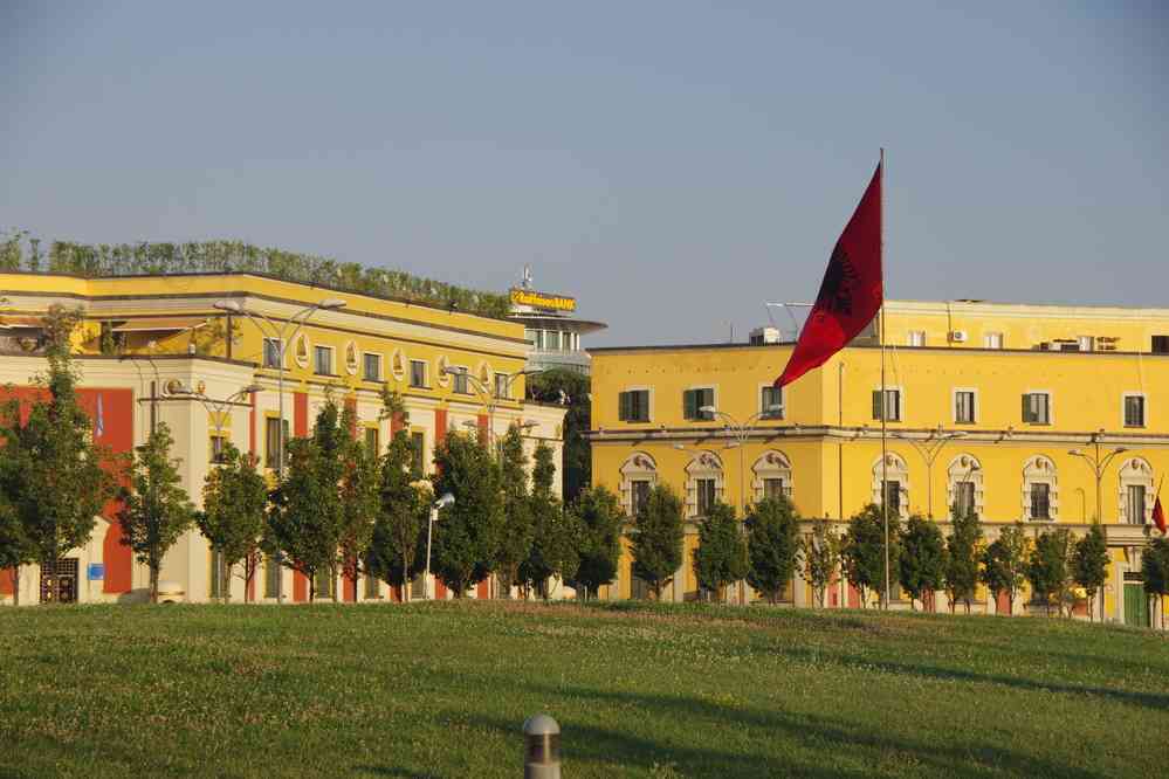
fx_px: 3799
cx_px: 584
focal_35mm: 117
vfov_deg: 11.7
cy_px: 390
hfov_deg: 17.5
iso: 200
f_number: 8
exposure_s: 1/125
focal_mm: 77.5
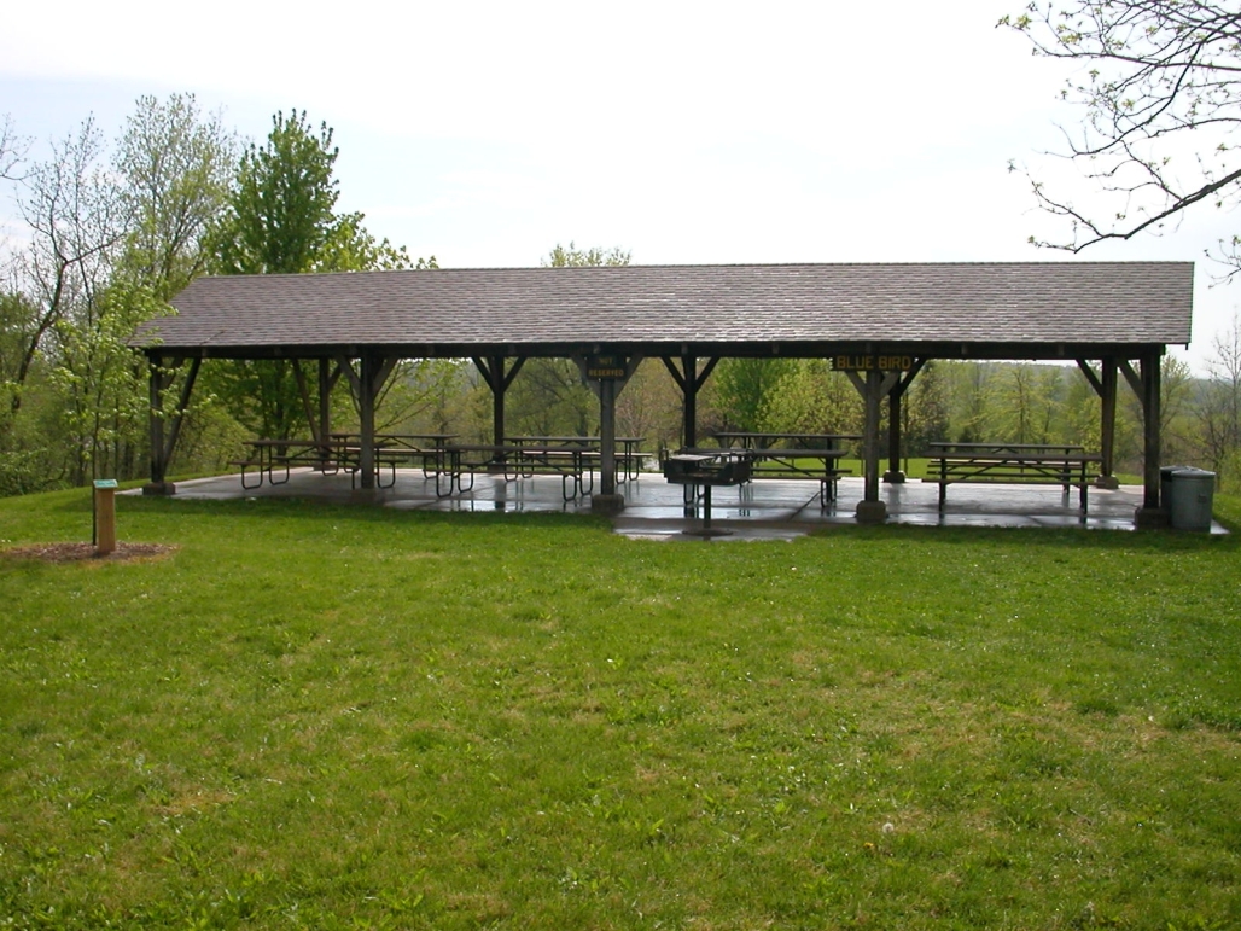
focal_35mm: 37
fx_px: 1326
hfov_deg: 50.1
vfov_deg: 38.7
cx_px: 620
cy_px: 466
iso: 100
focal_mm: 5.6
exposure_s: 1/667
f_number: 4.5
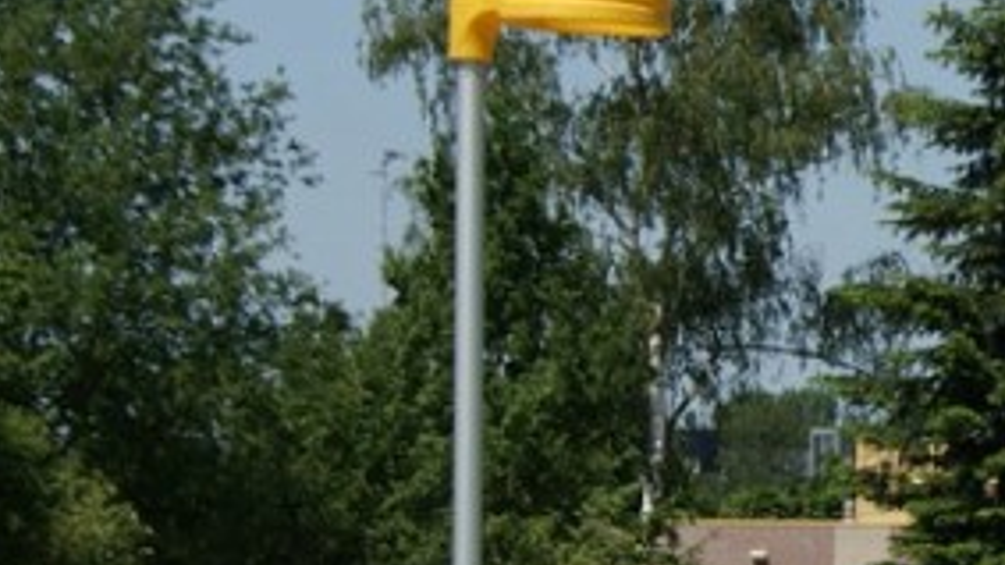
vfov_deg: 6.0
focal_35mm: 200
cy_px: 711
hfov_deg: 10.5
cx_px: 1419
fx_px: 5328
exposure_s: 1/500
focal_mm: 40
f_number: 8
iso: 100
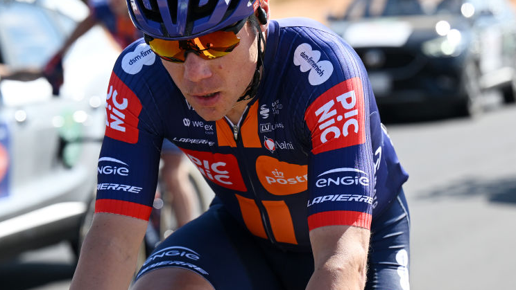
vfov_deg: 7.1
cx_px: 176
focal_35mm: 170
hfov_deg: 12.6
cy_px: 135
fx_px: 2327
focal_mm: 79
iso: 320
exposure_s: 1/3200
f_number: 3.2
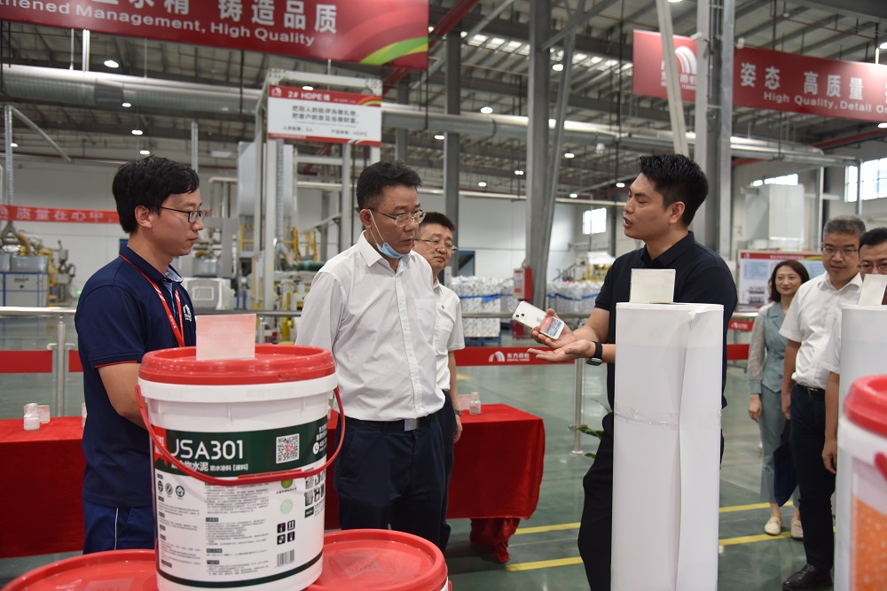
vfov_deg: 43.6
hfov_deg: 61.9
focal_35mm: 30
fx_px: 739
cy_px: 296
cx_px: 444
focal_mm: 30
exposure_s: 1/60
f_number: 4
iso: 1000
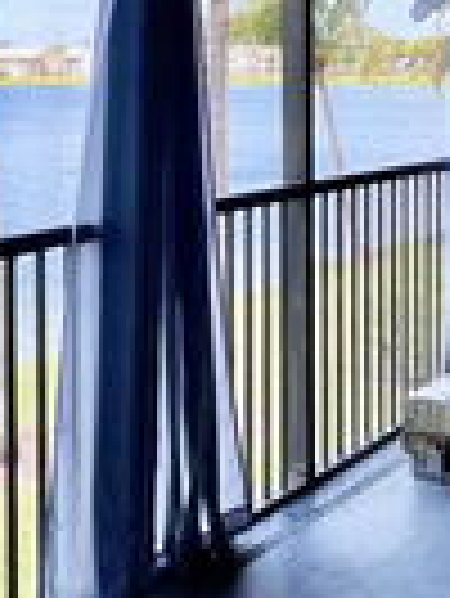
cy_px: 92
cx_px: 220
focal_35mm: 56
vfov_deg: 33.0
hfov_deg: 26.1
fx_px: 969
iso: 32
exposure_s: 1/285
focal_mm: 1.57
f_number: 1.8
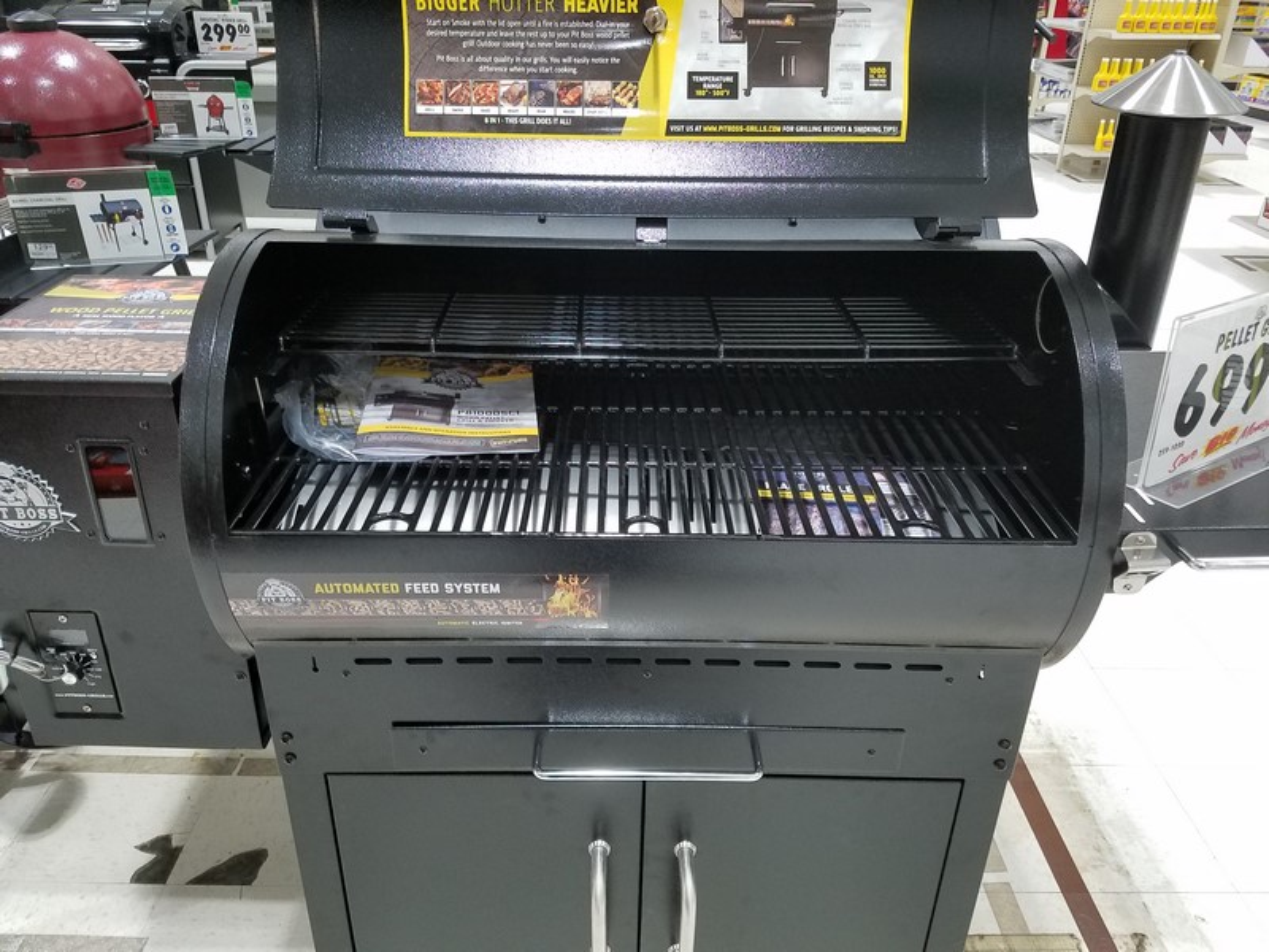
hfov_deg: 67.3
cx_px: 634
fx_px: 953
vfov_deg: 53.1
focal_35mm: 26
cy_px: 476
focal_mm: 4.2
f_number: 1.7
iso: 125
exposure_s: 1/60
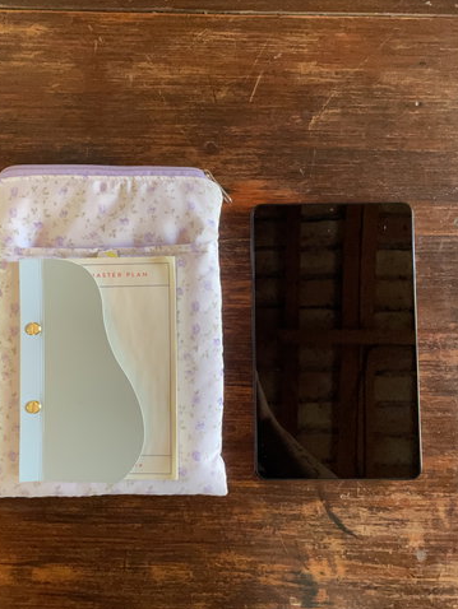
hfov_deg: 48.2
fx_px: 511
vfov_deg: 61.6
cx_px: 216
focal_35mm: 29
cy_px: 282
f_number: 1.6
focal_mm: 4.2
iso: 500
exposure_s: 1/60
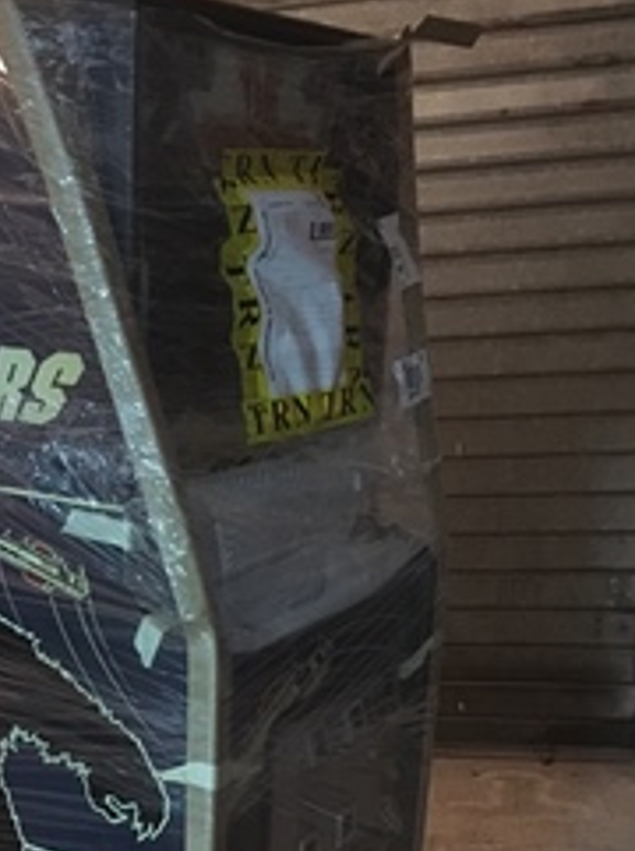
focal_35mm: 54
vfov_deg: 34.7
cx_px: 131
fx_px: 1324
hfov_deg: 26.5
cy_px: 657
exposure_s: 1/17
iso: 500
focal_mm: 4.15
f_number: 2.2
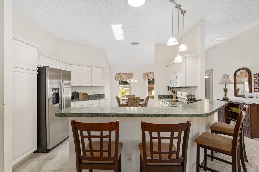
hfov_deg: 91.6
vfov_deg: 68.9
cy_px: 86
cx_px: 130
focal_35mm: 18
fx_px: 126
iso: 320
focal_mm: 17.5
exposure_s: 1/13
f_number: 8
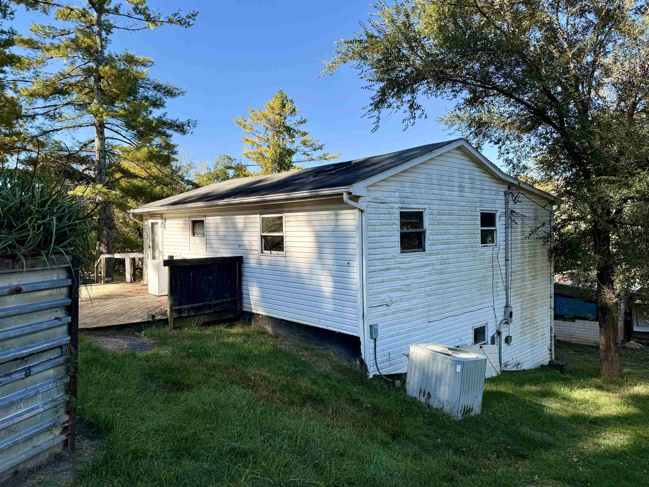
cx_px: 324
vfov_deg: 56.8
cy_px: 244
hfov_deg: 71.6
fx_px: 450
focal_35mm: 24
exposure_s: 1/1585
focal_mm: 6.76
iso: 80
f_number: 1.78
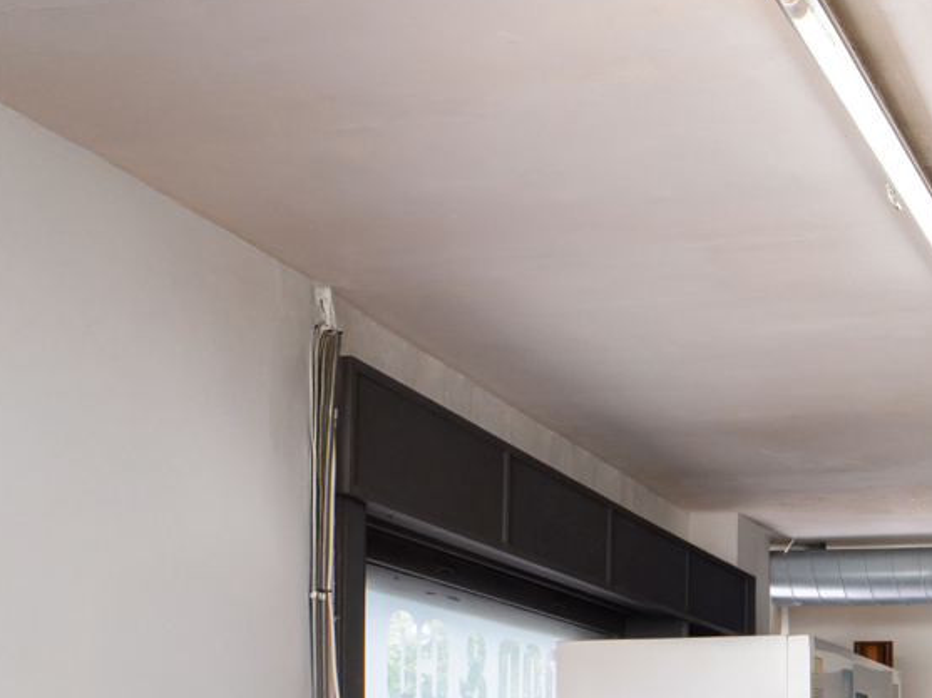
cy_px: 767
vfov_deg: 28.6
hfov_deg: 35.2
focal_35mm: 46
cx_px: 1032
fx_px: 1238
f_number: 4
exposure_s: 1/60
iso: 200
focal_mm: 8
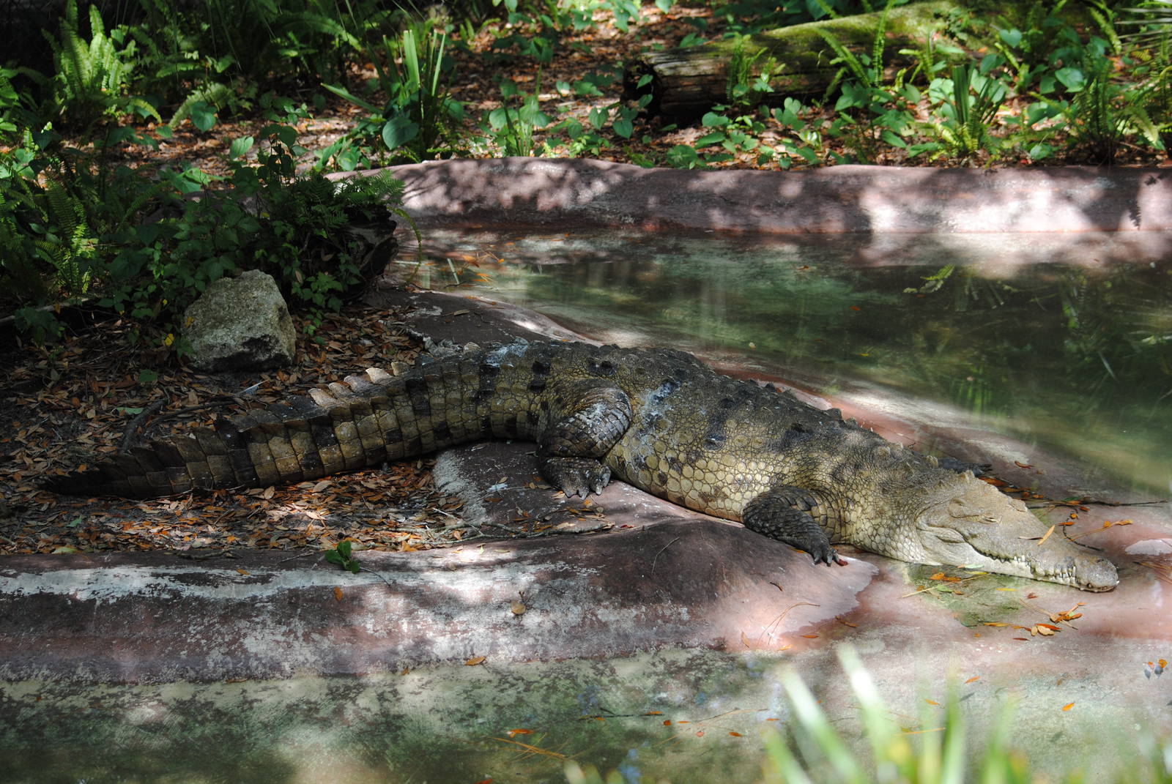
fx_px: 3031
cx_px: 586
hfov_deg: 21.9
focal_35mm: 93
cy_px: 392
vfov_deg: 14.7
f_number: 5
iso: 200
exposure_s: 1/400
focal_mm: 62
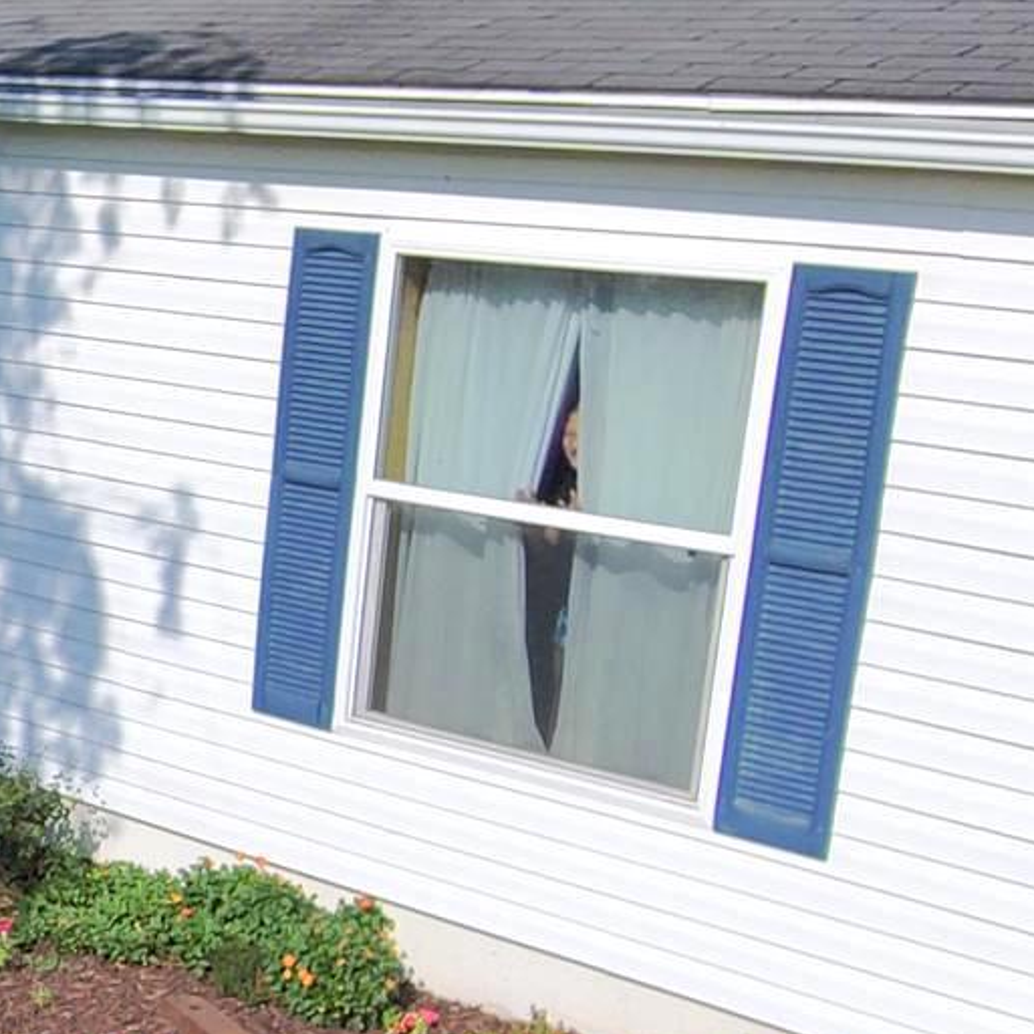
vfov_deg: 23.2
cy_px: 738
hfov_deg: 20.7
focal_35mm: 74
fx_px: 2501
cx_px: -407
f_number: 2.8
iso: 101
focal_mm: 3.7
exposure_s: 1/1589
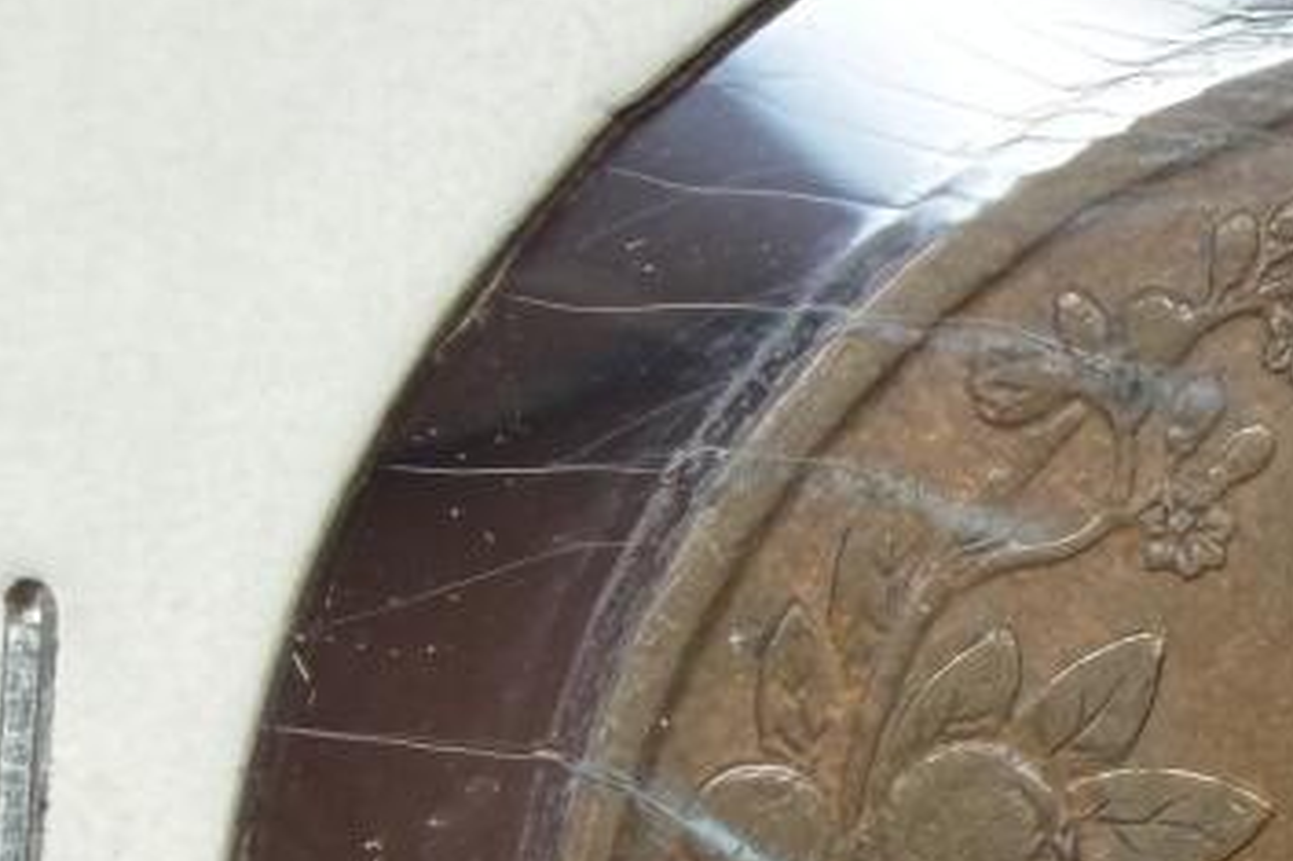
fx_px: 4954
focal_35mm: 138
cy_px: 1128
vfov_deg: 9.7
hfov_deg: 14.5
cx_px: 1502
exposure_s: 1/188
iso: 40
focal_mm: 2.22
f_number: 2.2
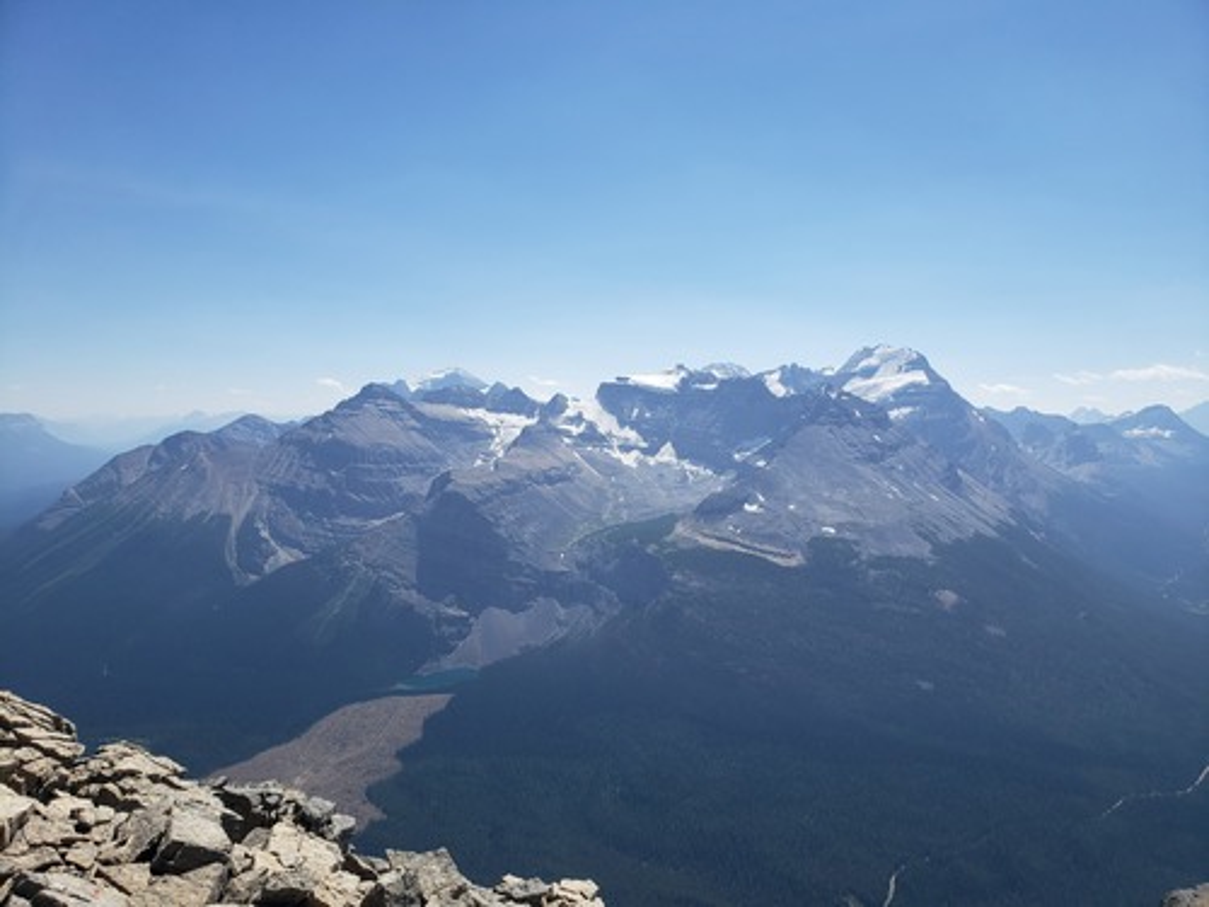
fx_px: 908
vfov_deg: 53.1
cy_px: 454
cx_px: 604
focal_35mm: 26
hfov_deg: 67.3
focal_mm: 4.3
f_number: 2.4
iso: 50
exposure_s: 1/1951
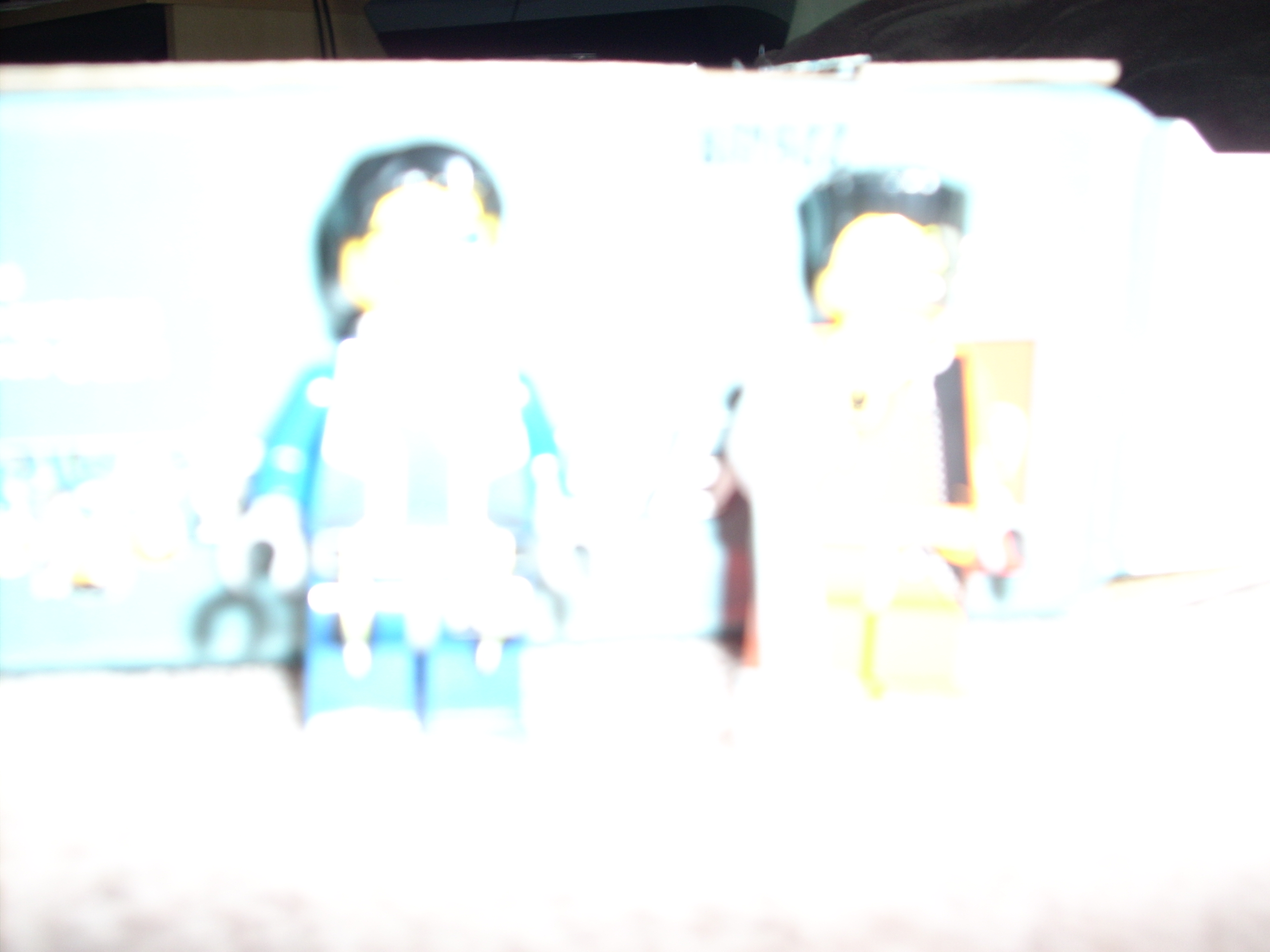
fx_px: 1357
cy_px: 476
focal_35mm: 37
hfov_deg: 50.1
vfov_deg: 38.7
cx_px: 635
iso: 64
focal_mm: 6.2
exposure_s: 1/60
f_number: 2.8
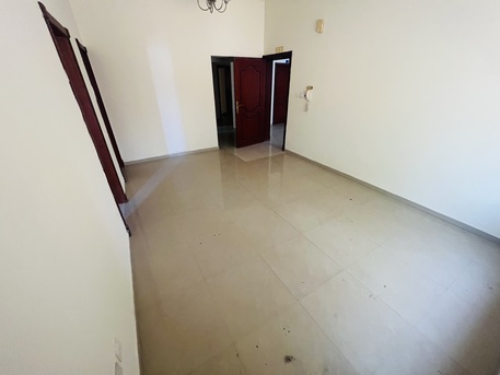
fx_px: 188
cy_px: 188
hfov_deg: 106.2
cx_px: 250
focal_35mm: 13
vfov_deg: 89.9
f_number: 1.8
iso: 500
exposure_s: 1/60
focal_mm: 1.57
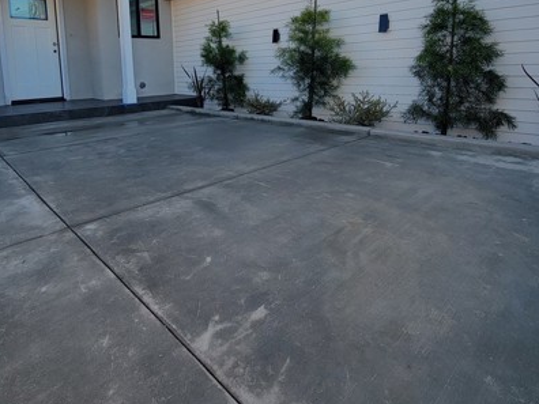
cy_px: 103
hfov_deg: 78.6
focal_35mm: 21
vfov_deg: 60.2
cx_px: 235
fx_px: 327
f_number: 2.2
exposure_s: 1/554
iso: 50
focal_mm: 2.2
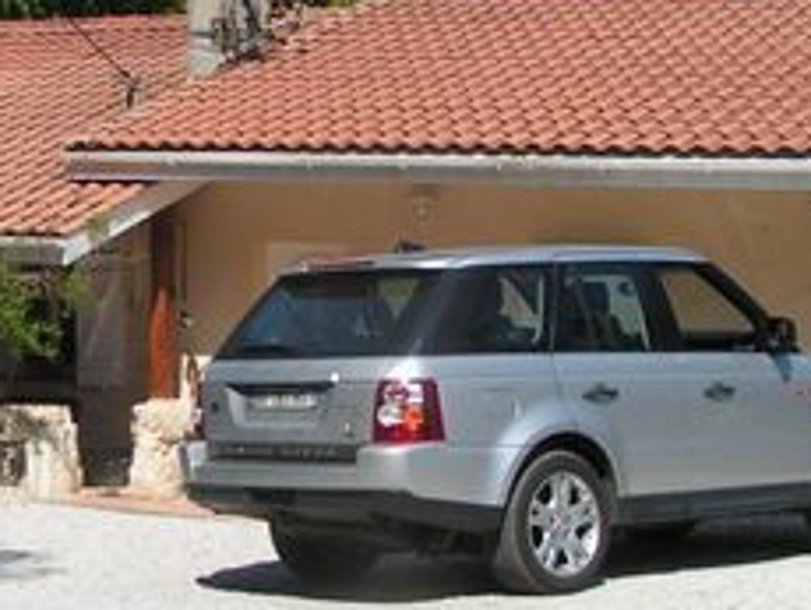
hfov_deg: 19.6
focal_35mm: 99
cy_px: 257
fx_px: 2322
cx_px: 145
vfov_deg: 15.0
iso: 50
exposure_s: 1/500
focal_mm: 5.8
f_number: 5.6
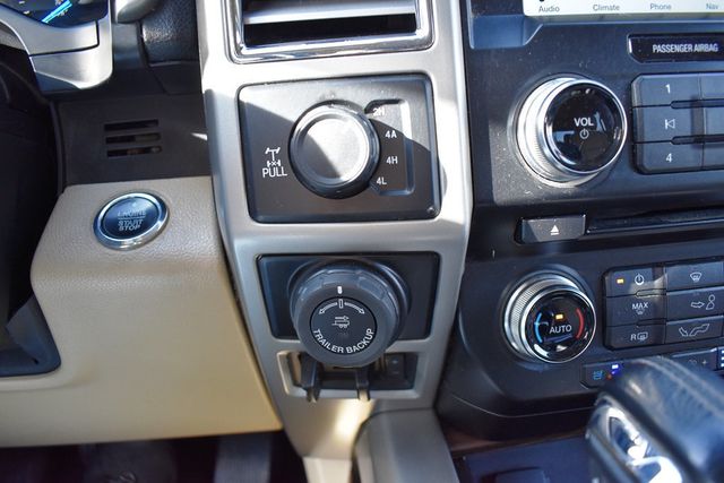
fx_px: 543
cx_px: 362
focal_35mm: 27
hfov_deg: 67.4
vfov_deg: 48.0
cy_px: 242
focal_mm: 18
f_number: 3.5
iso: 800
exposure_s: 1/250
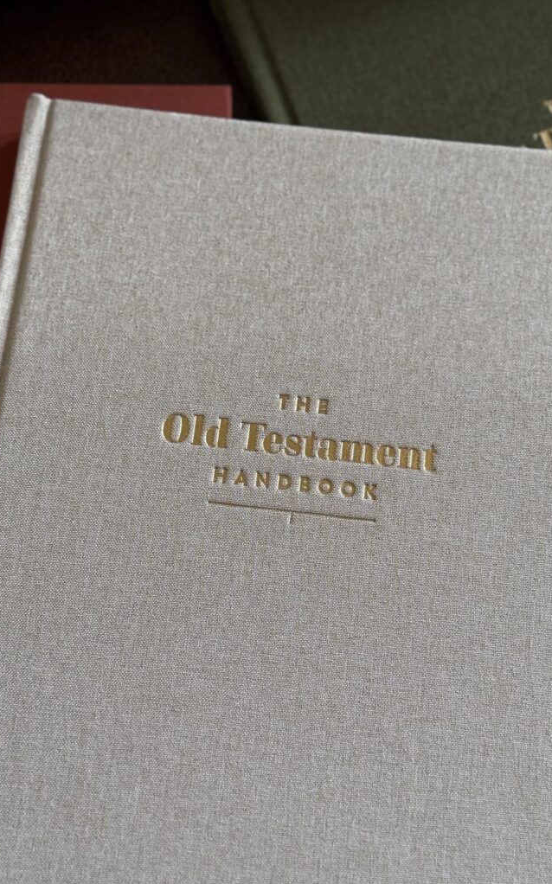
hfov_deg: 25.3
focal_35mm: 51
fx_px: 1229
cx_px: 312
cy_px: 442
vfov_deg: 39.6
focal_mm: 6.76
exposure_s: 1/60
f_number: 1.78
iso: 250
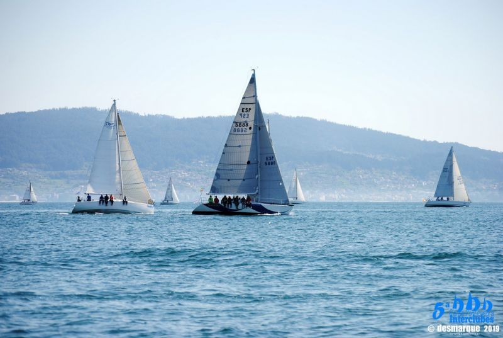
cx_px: 252
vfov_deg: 9.2
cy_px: 169
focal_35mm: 150
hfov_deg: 13.7
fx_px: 2100
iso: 100
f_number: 5.6
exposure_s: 1/500
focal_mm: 100
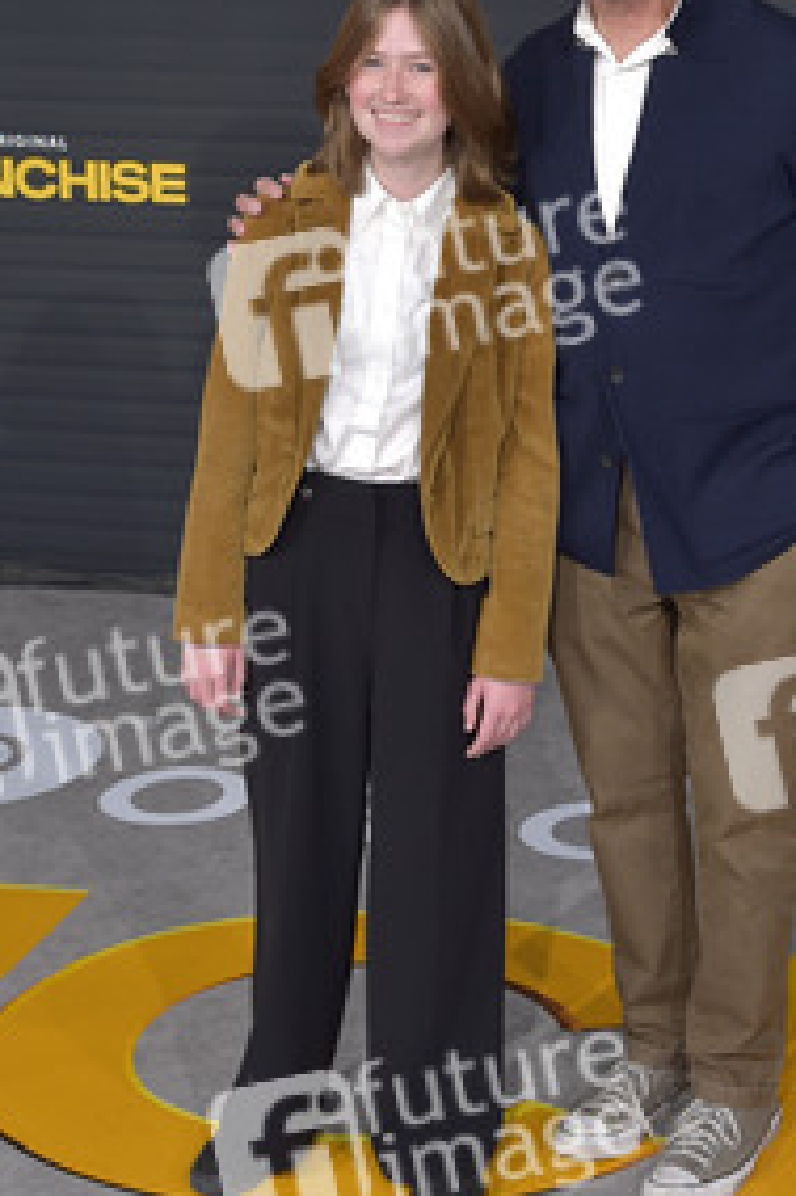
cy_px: 501
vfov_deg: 32.3
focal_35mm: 62
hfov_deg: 21.8
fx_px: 2059
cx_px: 550
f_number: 6.3
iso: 320
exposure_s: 1/250
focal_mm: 44
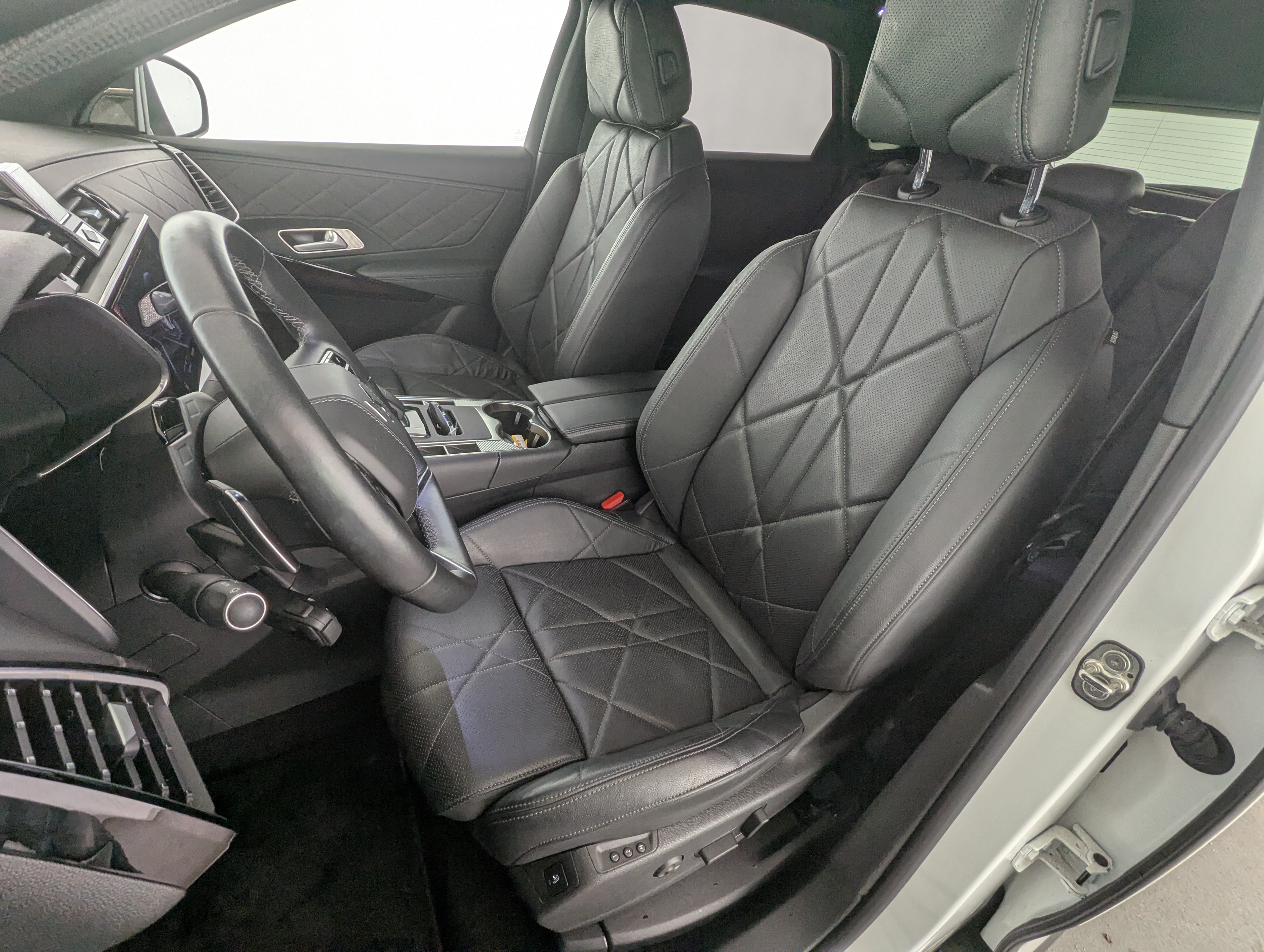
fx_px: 585
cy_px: 476
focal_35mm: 16
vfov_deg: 78.2
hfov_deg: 94.4
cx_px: 632
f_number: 2.2
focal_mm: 2.35
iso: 87
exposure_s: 1/84.5
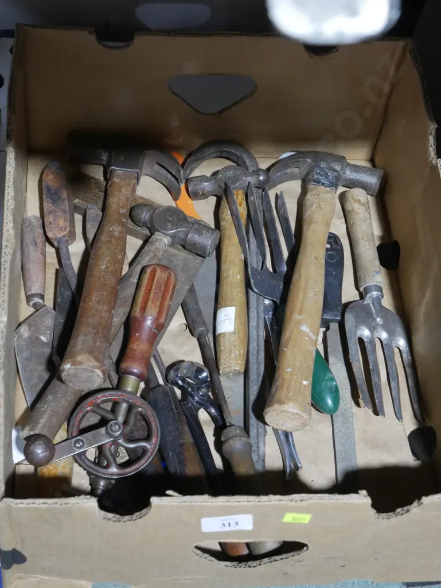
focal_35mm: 66
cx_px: 220
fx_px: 1120
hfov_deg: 22.3
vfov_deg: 29.4
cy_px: 294
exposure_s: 1/80
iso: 2500
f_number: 5.4
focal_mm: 33
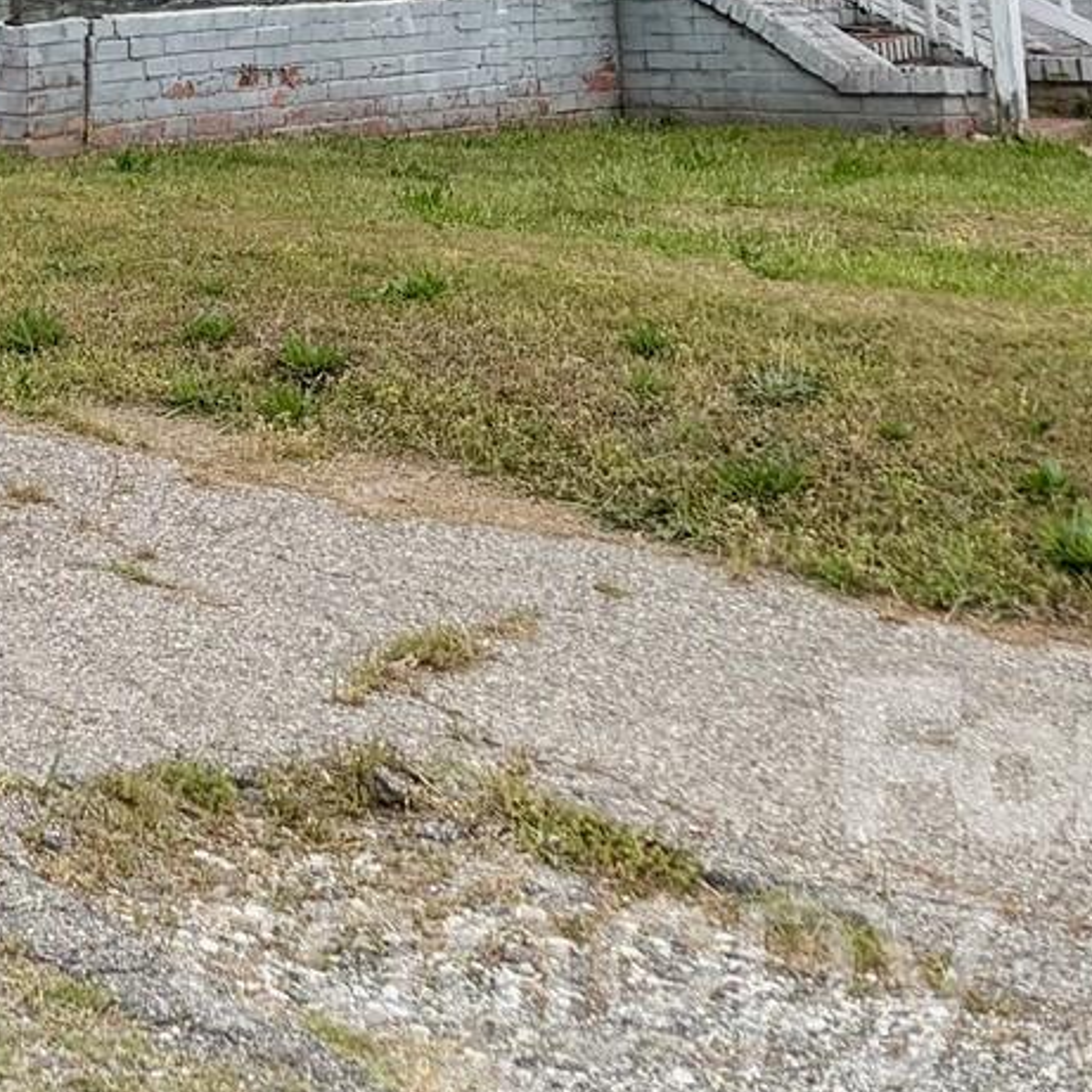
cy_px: -677
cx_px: -827
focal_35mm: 102
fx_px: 3640
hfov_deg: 15.0
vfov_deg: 15.4
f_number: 1.6
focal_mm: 5.96
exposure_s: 1/4425
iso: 50
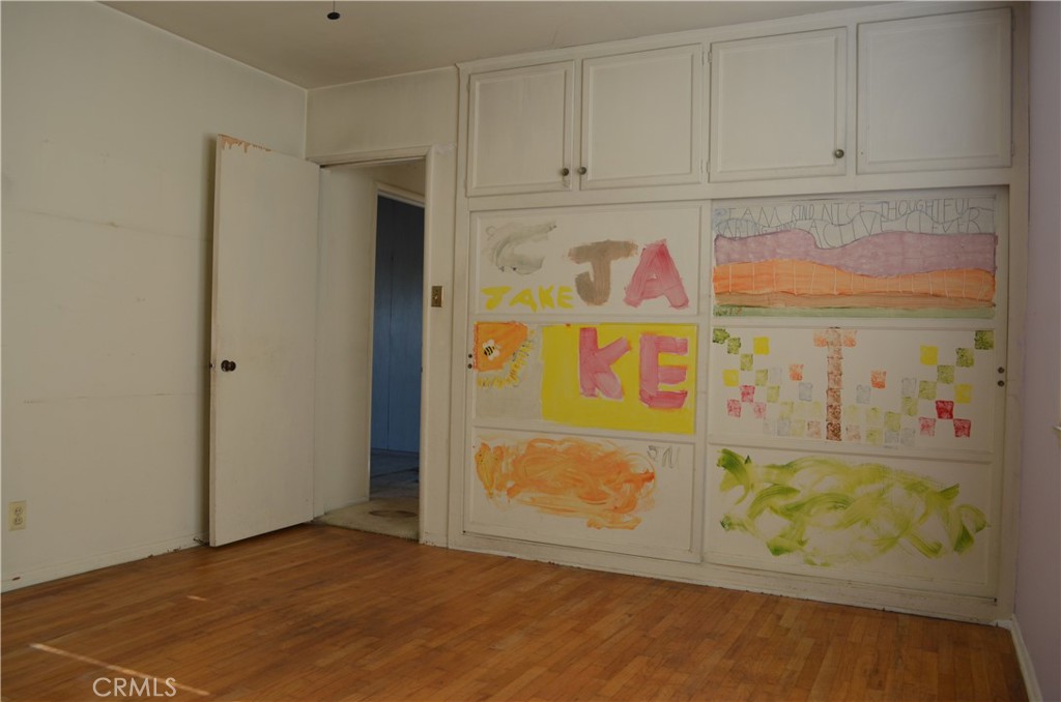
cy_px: 351
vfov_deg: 47.7
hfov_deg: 67.5
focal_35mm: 27
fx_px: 794
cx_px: 530
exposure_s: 1/100
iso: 400
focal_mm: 18
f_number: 5
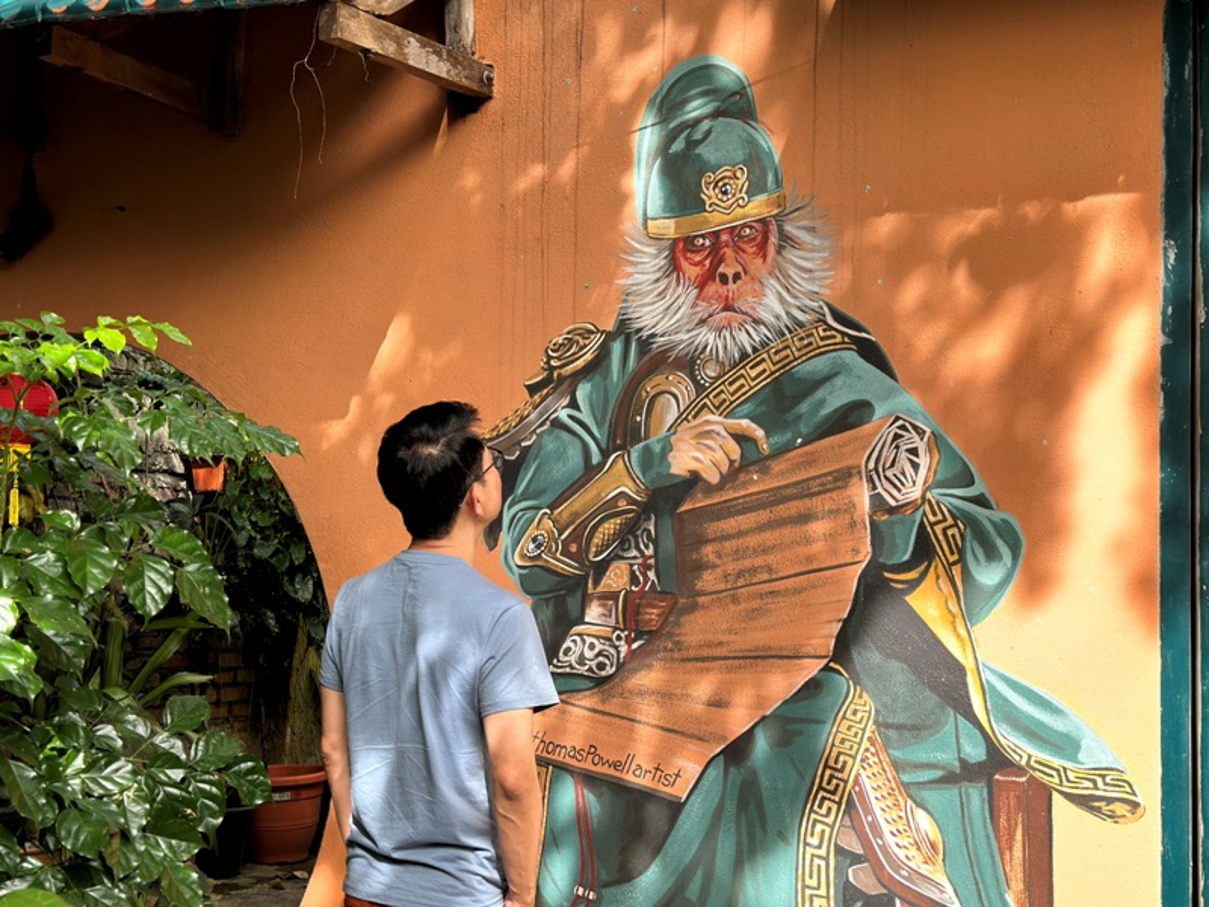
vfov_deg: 30.3
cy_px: 454
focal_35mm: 48
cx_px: 604
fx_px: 1676
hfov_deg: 39.7
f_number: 1.78
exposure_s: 1/433
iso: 64
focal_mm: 6.86
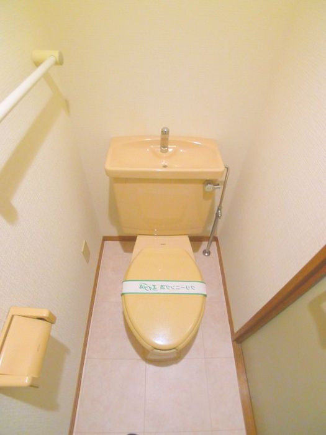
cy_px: 218
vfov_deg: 71.6
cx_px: 163
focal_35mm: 24
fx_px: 301
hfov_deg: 56.8
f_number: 2
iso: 400
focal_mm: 5.1
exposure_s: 1/15
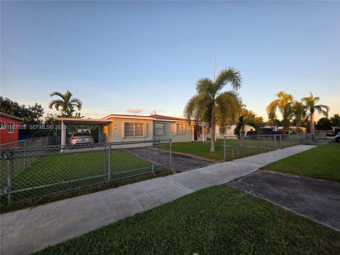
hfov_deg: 106.2
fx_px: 128
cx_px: 170
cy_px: 128
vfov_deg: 89.9
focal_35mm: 13
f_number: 1.9
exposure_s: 1/120
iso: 20
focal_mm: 2.2
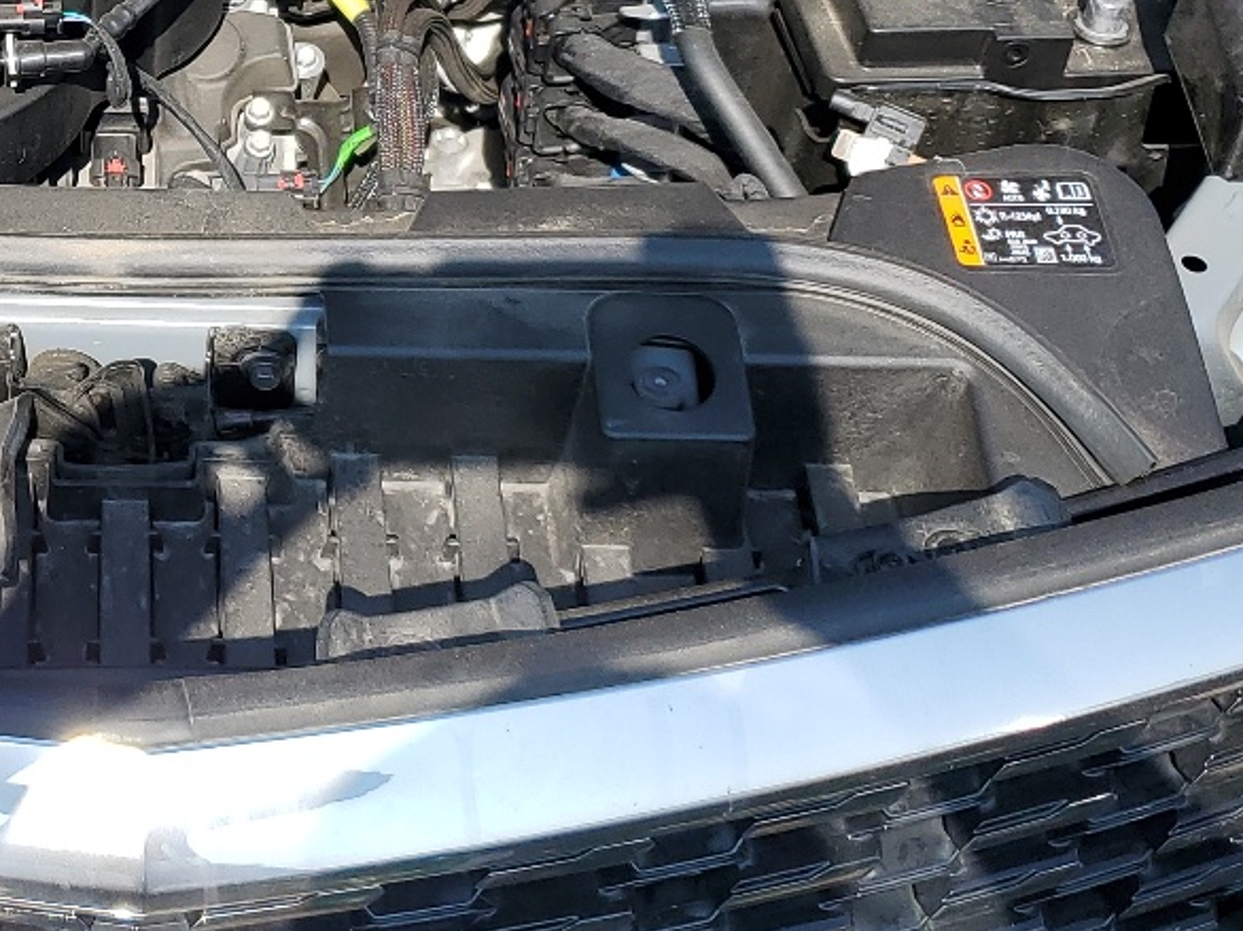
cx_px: 78
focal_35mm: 71
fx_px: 2548
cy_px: 138
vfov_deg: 20.4
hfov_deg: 26.3
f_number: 1.5
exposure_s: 1/2000
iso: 50
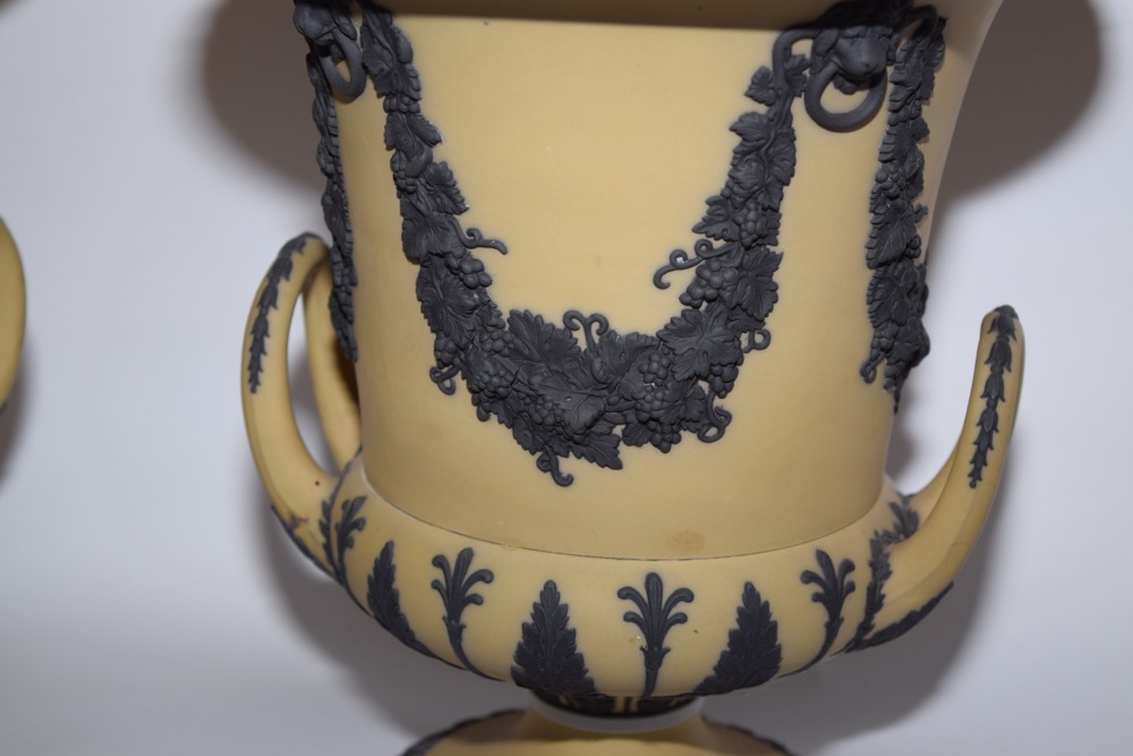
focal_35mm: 82
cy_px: 378
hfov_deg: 24.6
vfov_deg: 16.6
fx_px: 2597
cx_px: 566
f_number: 5.6
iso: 220
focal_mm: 55
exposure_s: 1/60
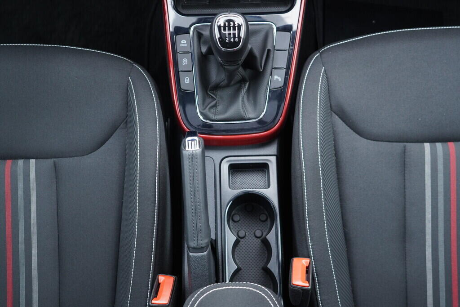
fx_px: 460
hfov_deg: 53.1
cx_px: 230
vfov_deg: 36.9
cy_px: 154
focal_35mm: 36
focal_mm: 24
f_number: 2.8
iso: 500
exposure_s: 1/40
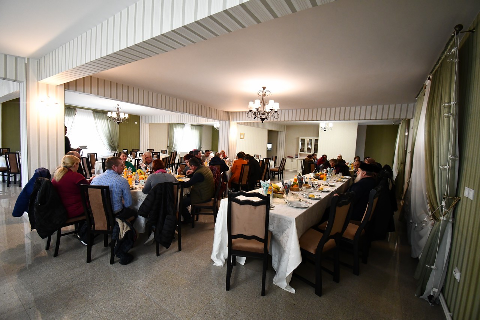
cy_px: 160
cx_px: 240
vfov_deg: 77.3
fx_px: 200
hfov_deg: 100.4
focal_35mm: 15
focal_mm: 10
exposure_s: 1/50
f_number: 4.5
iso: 2500
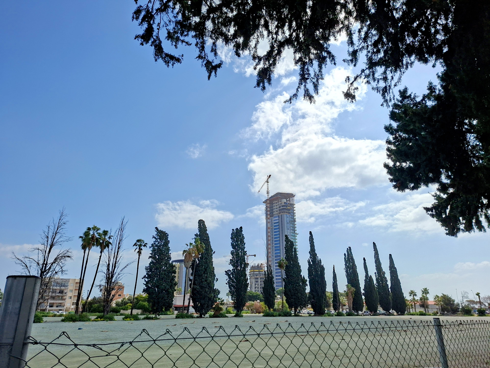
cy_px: 184
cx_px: 245
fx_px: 326
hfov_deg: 73.9
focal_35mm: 23
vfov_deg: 58.9
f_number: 1.8
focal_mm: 5.54
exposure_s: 1/5128
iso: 50
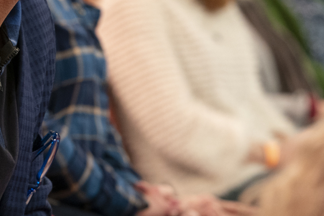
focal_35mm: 562
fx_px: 5058
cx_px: -31
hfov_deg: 3.7
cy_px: 2
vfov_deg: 2.4
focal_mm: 200
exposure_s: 1/125
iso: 2500
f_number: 5.6
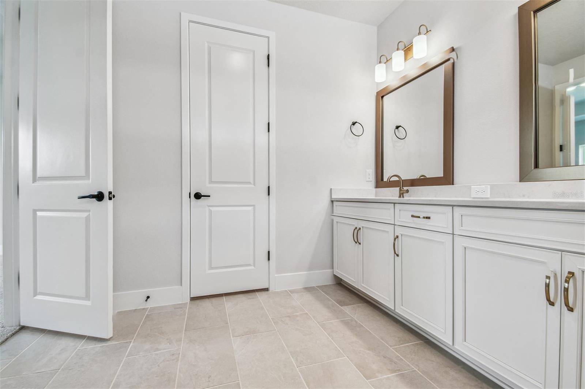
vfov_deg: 77.3
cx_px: 292
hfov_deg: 100.4
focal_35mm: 15
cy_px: 194
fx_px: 244
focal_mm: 10
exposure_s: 1/25
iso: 100
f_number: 7.1
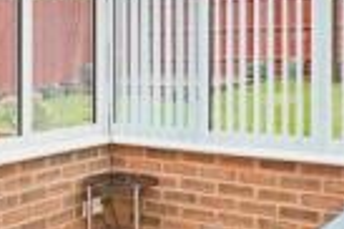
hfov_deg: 29.9
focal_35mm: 67
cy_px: 89
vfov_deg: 20.2
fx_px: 639
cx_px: 122
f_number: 8
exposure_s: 1/100
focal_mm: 14
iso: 400
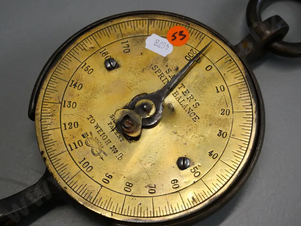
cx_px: 143
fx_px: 531
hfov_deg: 31.7
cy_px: 117
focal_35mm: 61
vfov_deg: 24.0
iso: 1600
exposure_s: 1/100
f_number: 5.3
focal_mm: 27
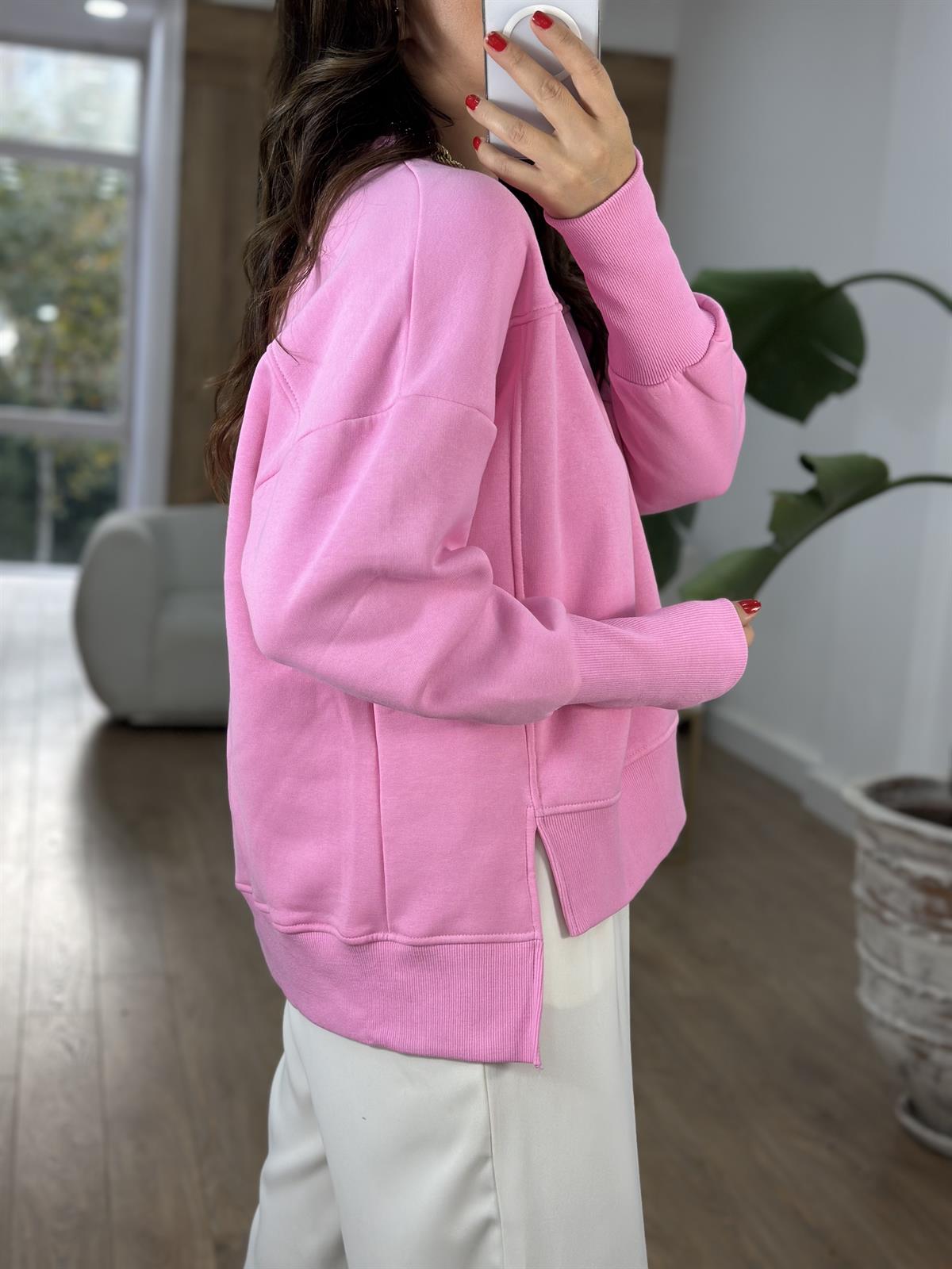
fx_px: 1760
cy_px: 634
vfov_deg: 39.7
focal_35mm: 48
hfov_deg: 30.3
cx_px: 476
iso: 64
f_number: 1.78
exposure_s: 1/141
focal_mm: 6.86
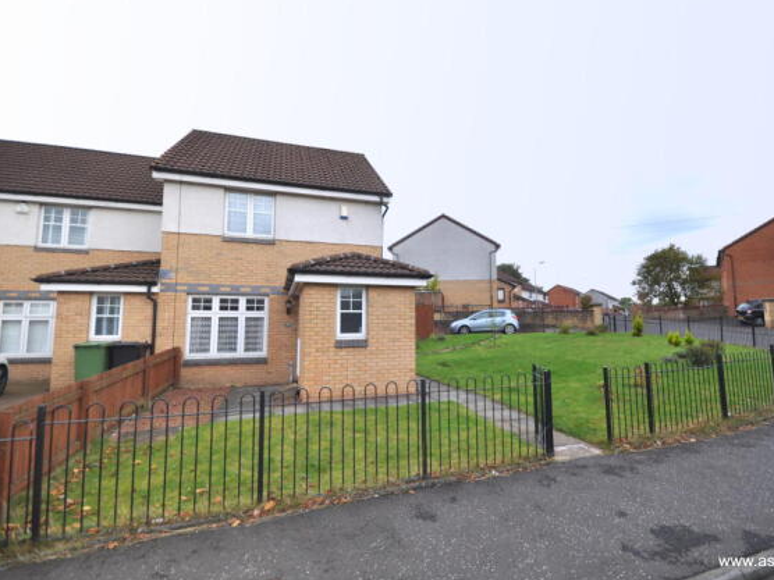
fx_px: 380
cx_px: 432
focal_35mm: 17
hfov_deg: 90.6
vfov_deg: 74.7
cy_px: 285
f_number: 6.3
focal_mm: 10
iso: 200
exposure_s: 1/160
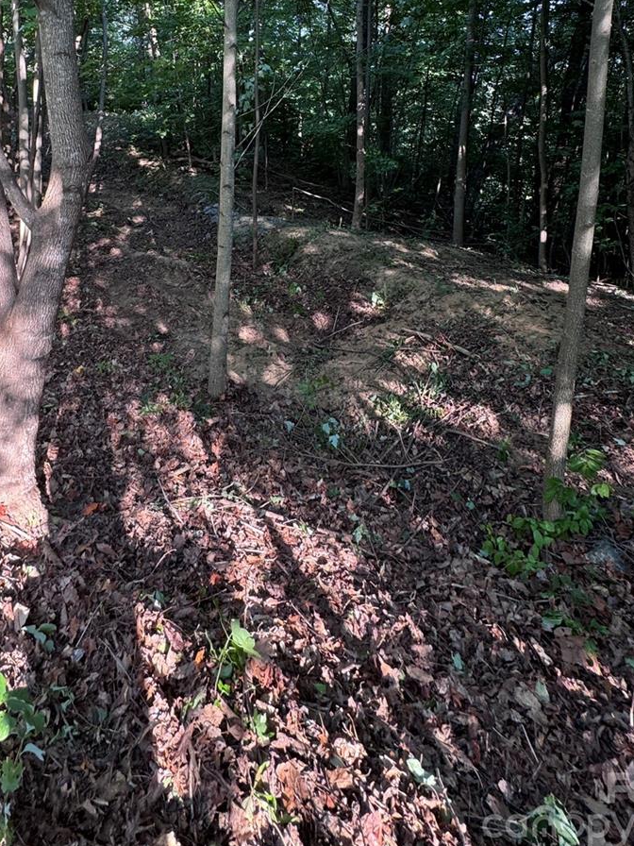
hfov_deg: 56.2
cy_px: 147
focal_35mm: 24
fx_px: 586
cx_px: 239
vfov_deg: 64.1
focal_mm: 2.22
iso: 100
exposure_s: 1/99
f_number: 2.2
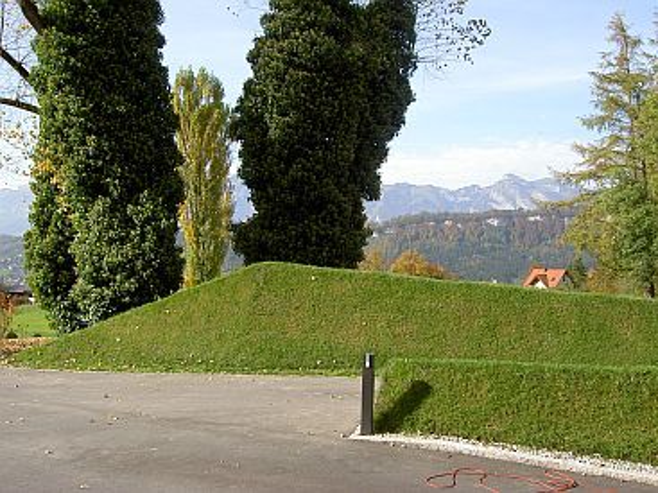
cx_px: 329
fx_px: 646
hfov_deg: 54.0
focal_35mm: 34
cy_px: 246
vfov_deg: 41.8
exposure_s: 1/200
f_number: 4.7
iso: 50
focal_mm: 5.6
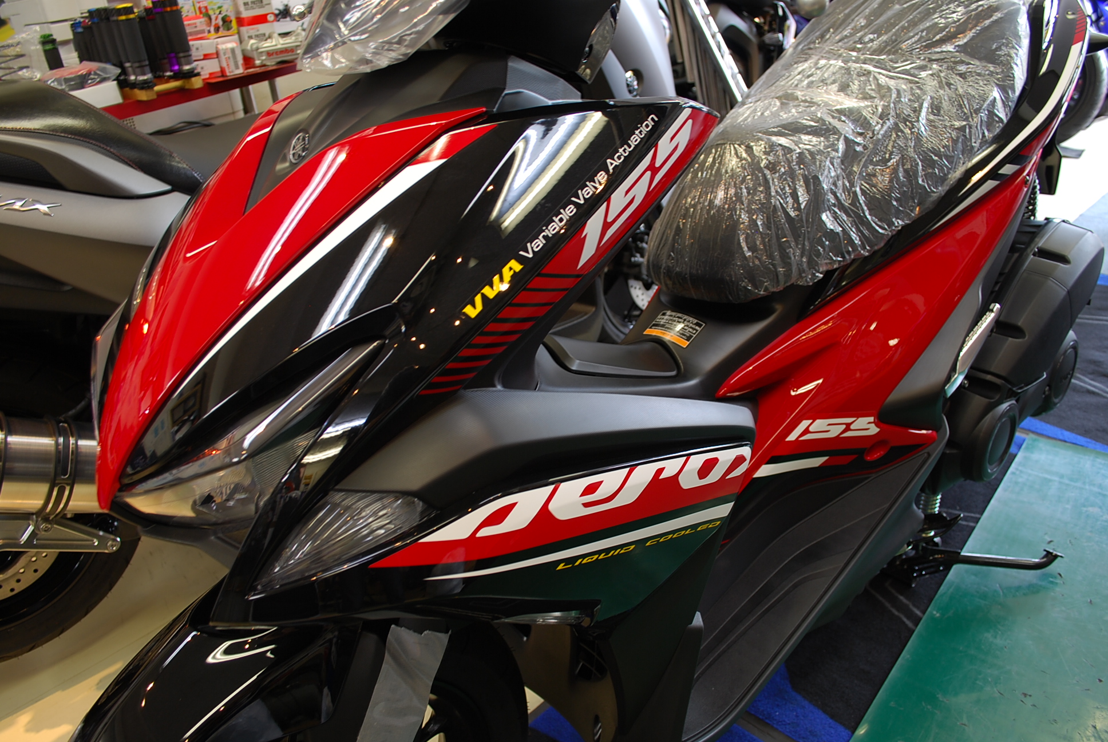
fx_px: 832
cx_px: 554
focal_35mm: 27
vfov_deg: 48.0
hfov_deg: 67.3
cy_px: 371
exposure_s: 1/6
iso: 100
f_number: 5
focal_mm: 18
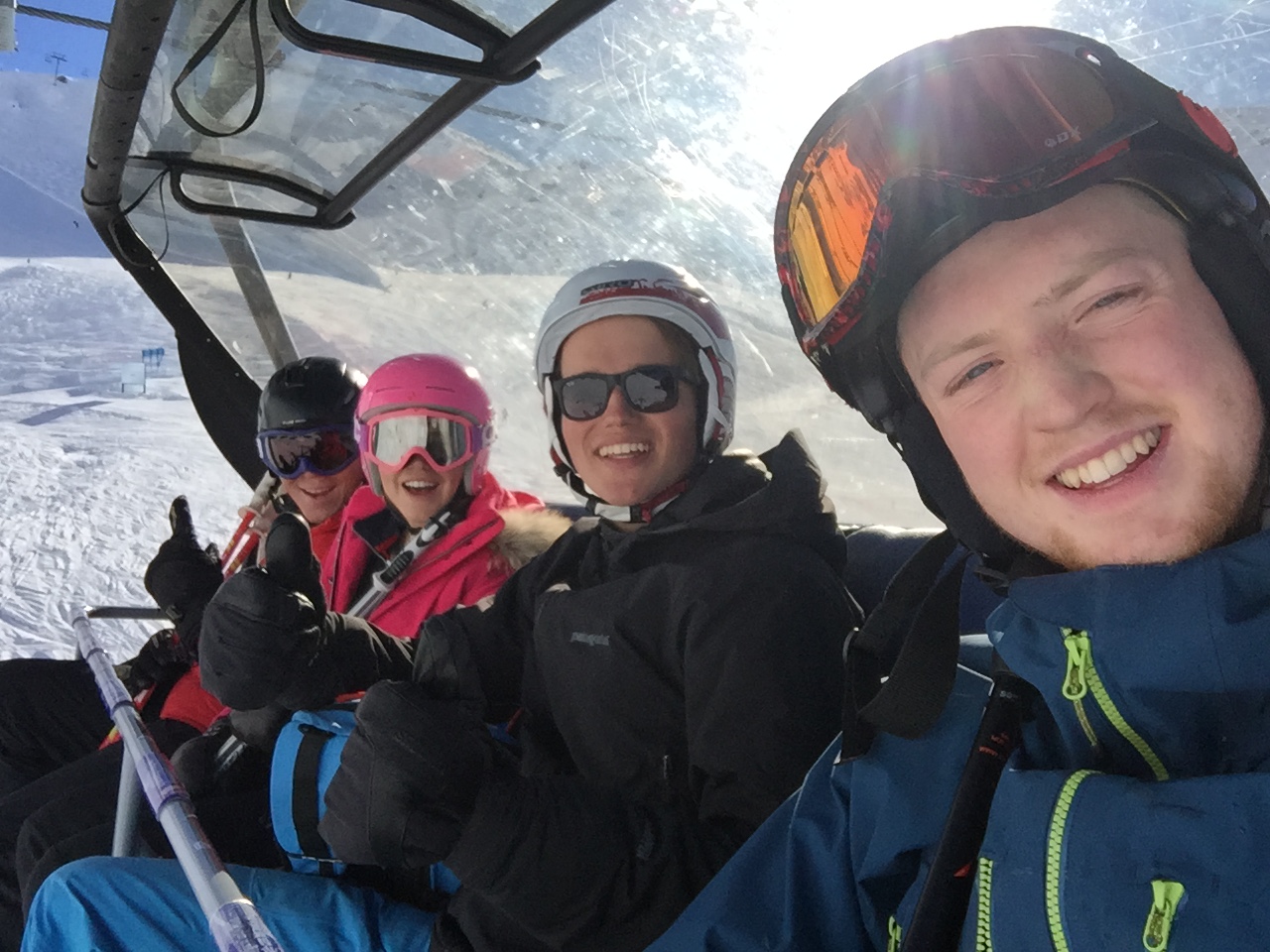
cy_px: 476
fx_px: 1137
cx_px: 635
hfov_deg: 58.4
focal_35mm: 31
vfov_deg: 45.4
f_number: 2.2
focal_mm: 2.65
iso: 32
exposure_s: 1/1739
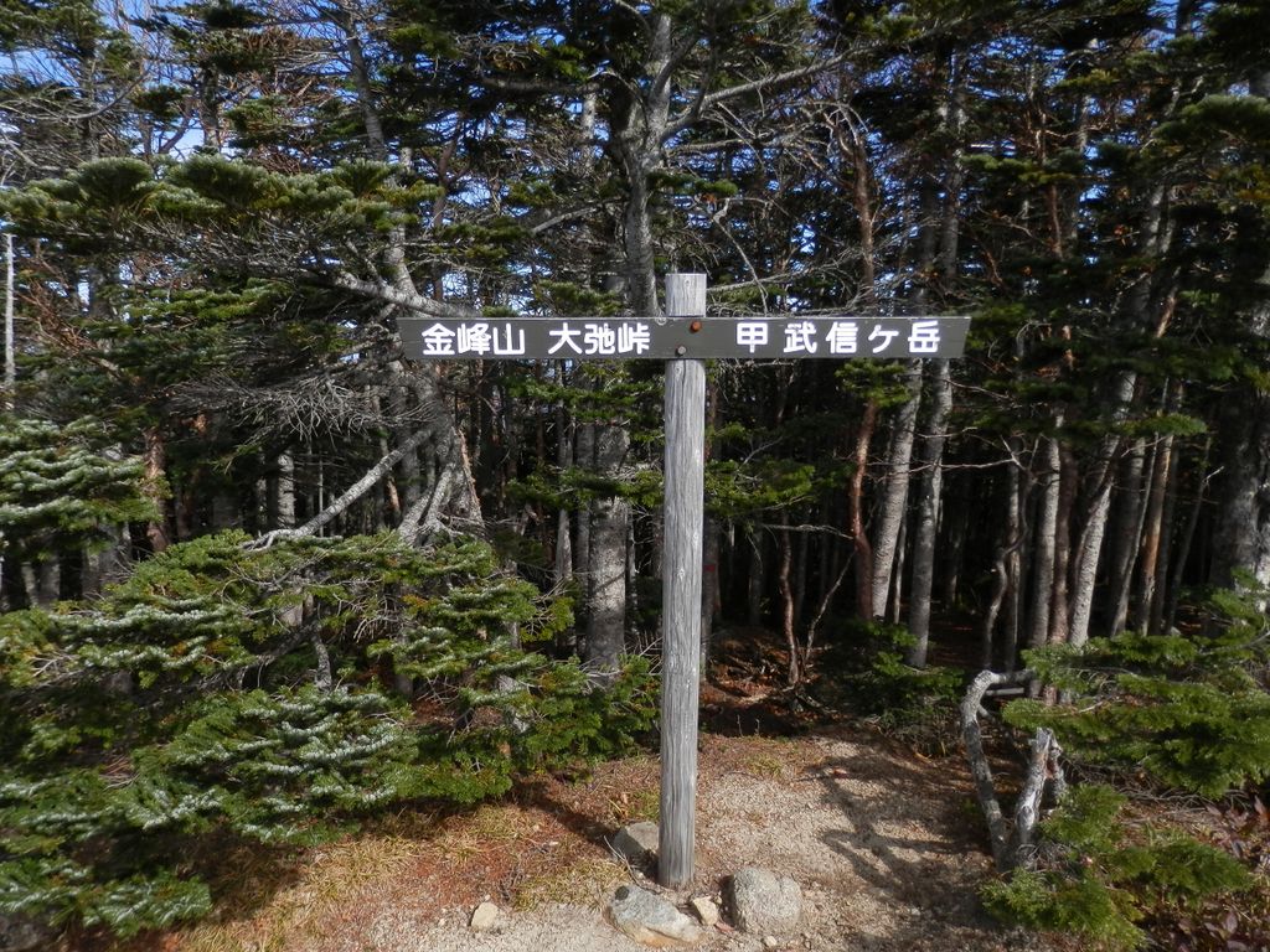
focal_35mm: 25
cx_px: 635
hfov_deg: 69.4
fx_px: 917
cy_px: 476
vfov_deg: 54.9
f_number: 3
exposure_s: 1/640
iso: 80
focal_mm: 4.5
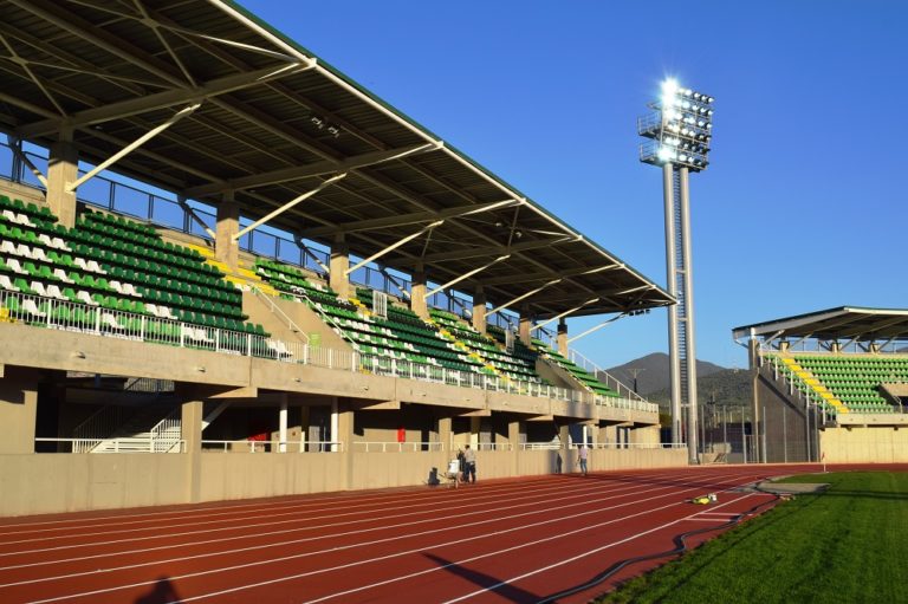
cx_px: 454
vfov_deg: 34.2
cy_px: 302
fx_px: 983
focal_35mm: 39
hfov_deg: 49.6
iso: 200
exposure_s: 1/500
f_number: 11
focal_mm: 26
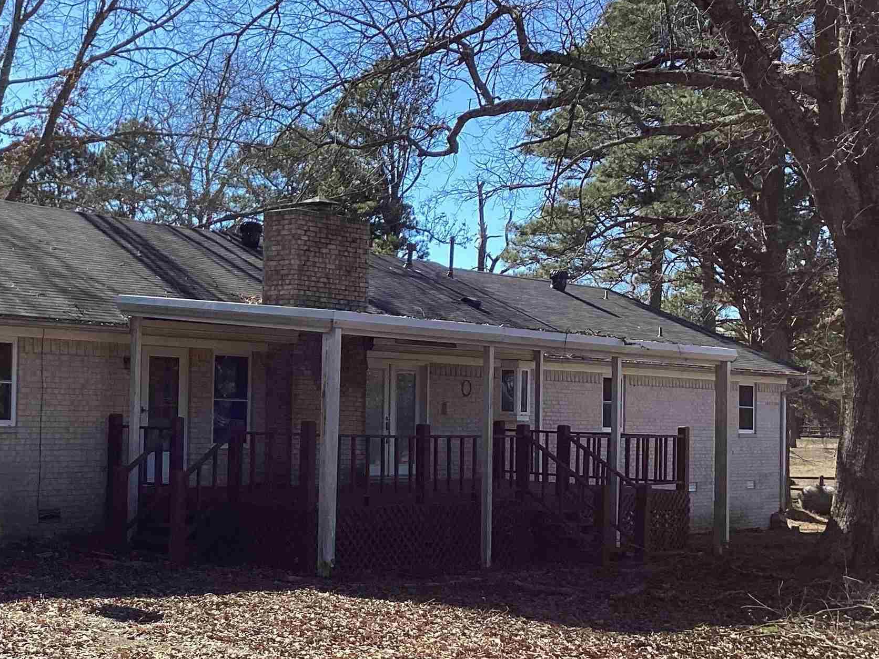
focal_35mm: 57
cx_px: 147
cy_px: 342
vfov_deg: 25.7
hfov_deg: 32.6
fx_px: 1447
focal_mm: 3.3
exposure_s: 1/741
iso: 25
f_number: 2.4
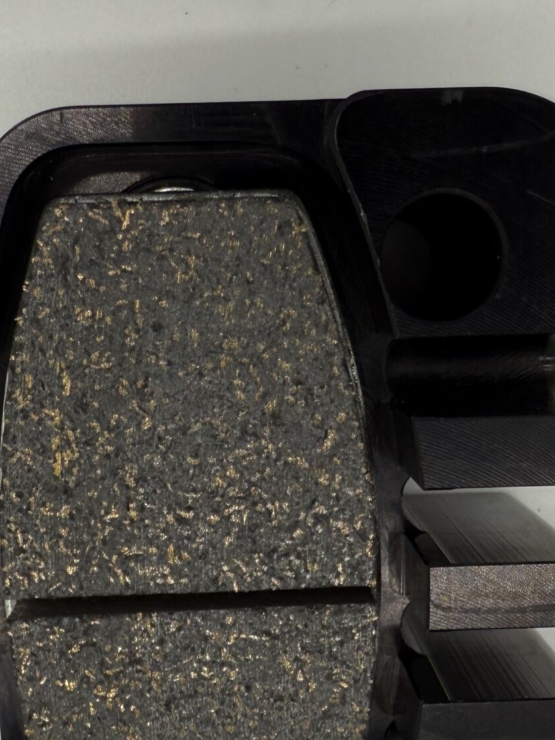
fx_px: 1176
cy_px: 520
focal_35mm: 55
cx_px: 279
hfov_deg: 26.6
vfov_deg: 34.5
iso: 40
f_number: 2.2
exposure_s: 1/537
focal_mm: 2.22
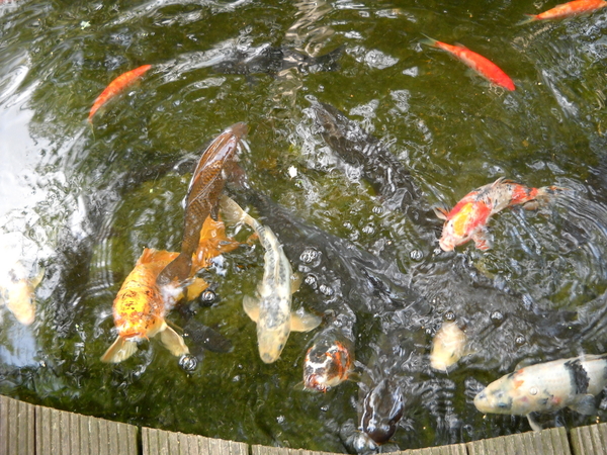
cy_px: 228
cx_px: 304
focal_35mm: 41
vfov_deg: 35.1
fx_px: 719
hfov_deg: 45.8
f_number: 3.1
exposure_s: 1/60
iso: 175
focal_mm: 6.72
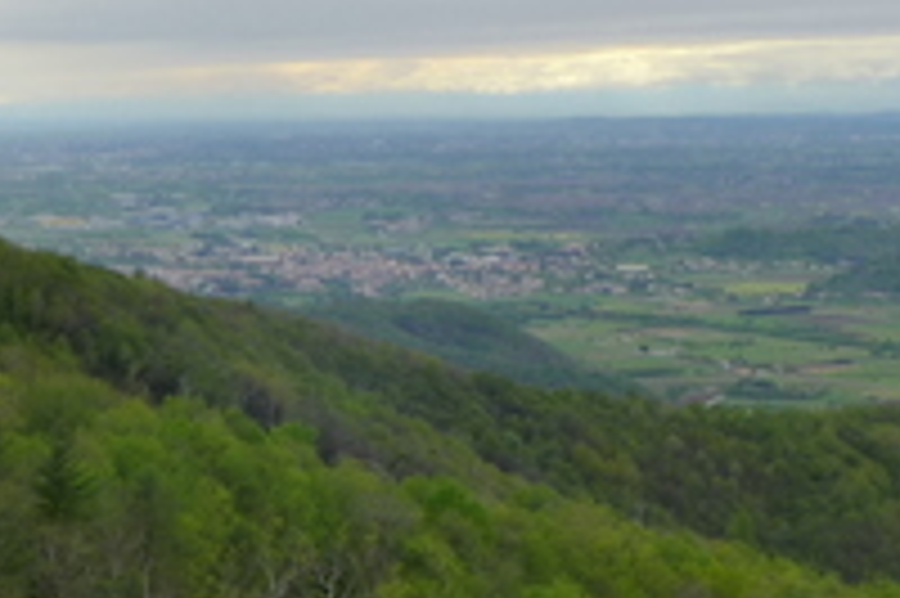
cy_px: 315
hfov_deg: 18.9
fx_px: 2698
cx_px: 394
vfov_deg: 12.7
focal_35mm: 108
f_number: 8
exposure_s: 1/60
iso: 160
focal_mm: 5.9
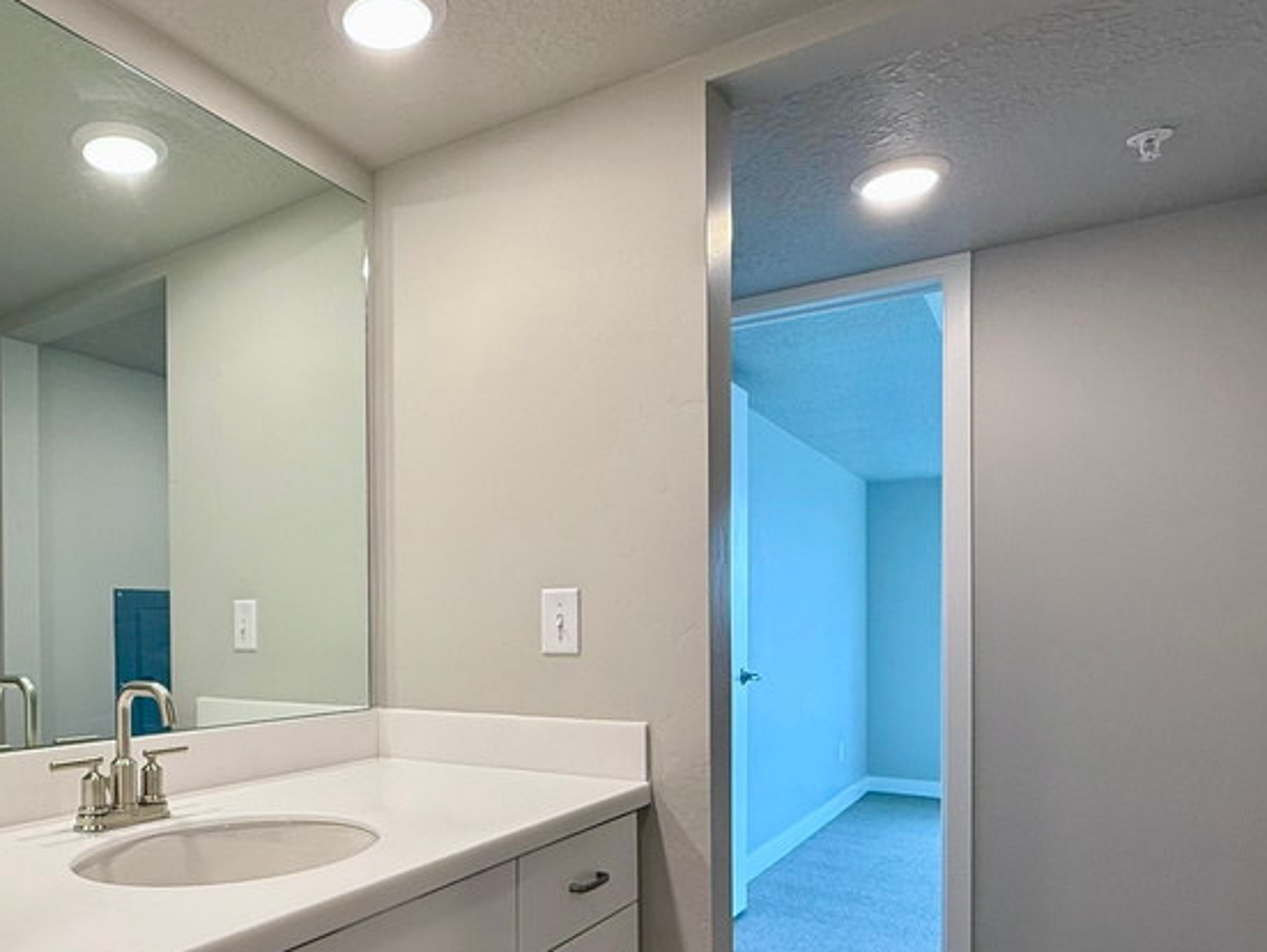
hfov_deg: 64.6
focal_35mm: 26
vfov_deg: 52.3
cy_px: 619
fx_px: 952
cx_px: 373
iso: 80
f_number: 2.2
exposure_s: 1/120
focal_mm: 2.22
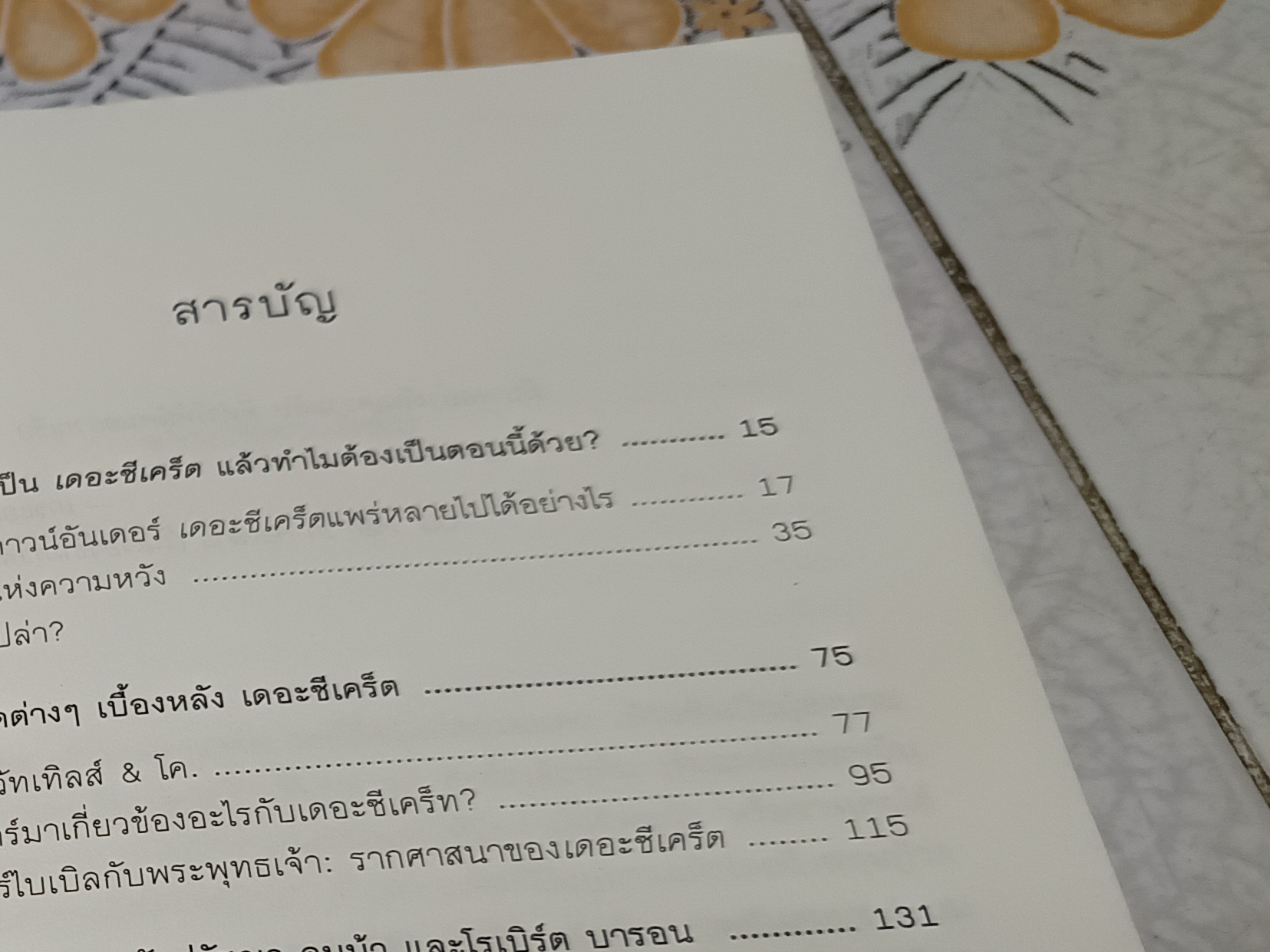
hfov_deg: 28.8
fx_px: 2128
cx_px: -259
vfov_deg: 24.1
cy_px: 949
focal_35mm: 58
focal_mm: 5.31
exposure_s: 1/50
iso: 874
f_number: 1.7
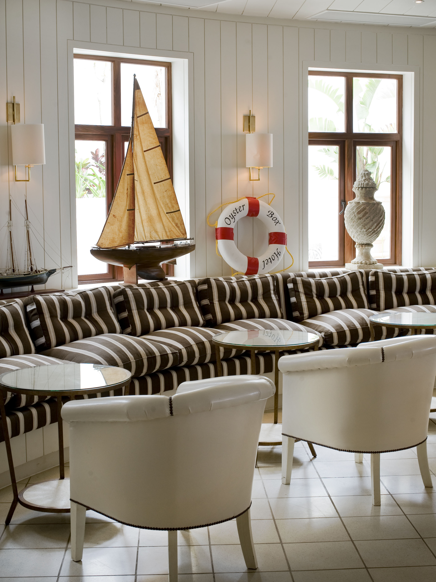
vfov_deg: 34.9
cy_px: 295
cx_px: 218
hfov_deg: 26.6
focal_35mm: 55
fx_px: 924
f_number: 9.5
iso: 200
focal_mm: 50
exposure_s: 1/6
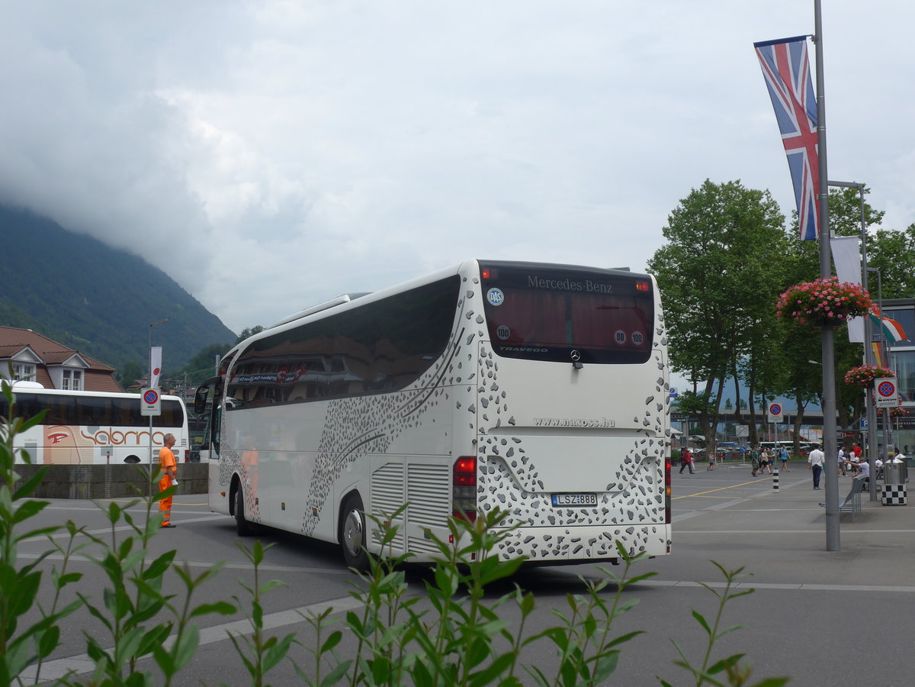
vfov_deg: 32.9
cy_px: 344
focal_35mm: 44
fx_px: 1163
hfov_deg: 42.9
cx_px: 458
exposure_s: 1/1600
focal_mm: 9
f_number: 3.2
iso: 80
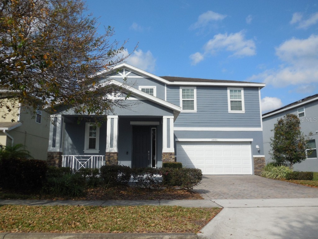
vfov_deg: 46.8
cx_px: 159
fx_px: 276
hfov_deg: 60.0
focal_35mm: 30
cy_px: 120
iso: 125
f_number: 6.5
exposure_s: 1/640
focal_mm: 5.3
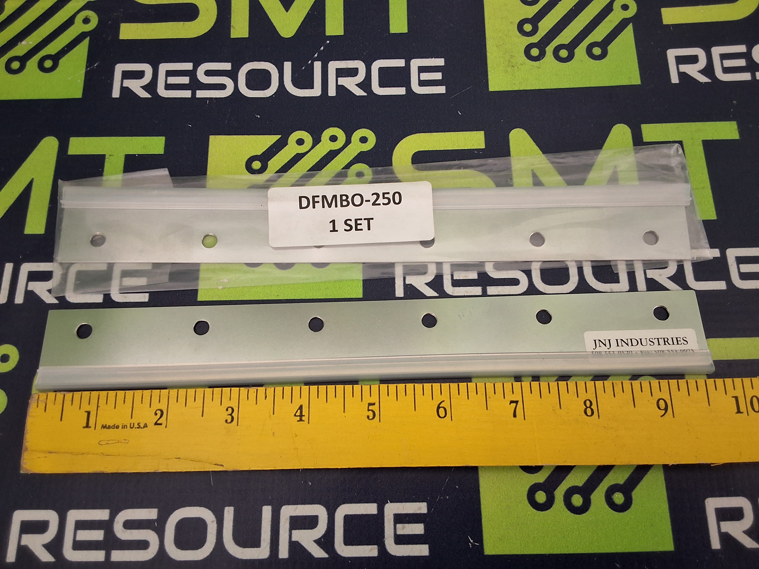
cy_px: 284
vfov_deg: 49.7
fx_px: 614
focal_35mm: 28
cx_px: 380
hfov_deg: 63.4
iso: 250
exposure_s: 1/24
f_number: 1.9
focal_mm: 2.91
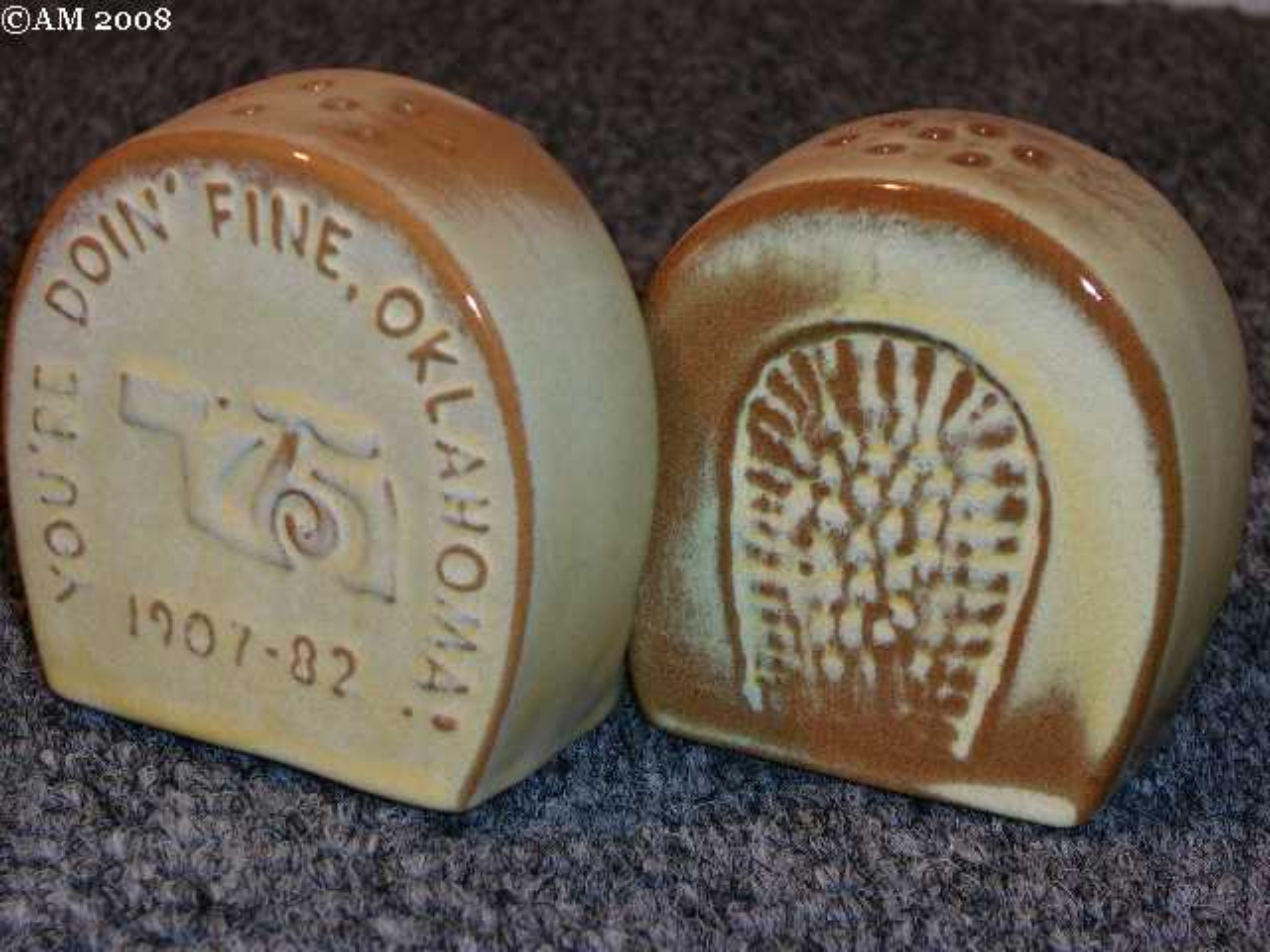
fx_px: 3412
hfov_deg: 21.1
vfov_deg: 15.9
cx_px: 635
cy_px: 476
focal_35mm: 93
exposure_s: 1/30
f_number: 4.8
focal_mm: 19.4
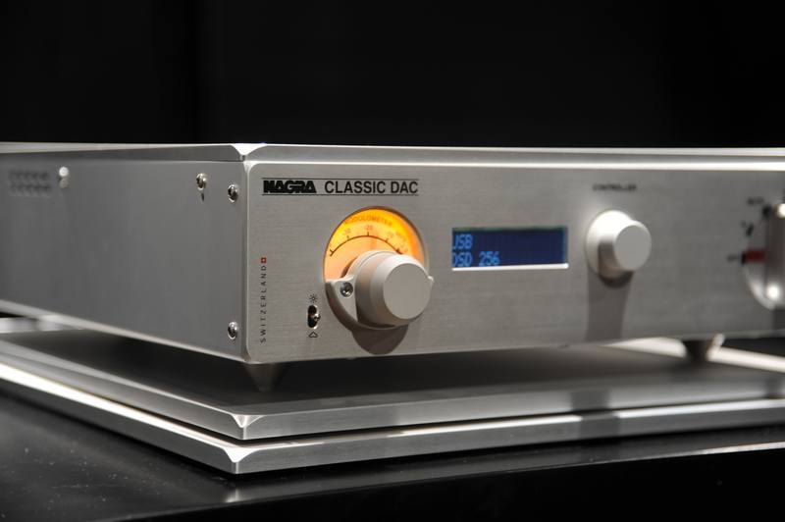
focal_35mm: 85
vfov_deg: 16.0
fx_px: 1852
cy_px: 261
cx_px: 392
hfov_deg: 23.9
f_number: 4.5
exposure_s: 1/8
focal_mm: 85
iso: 400
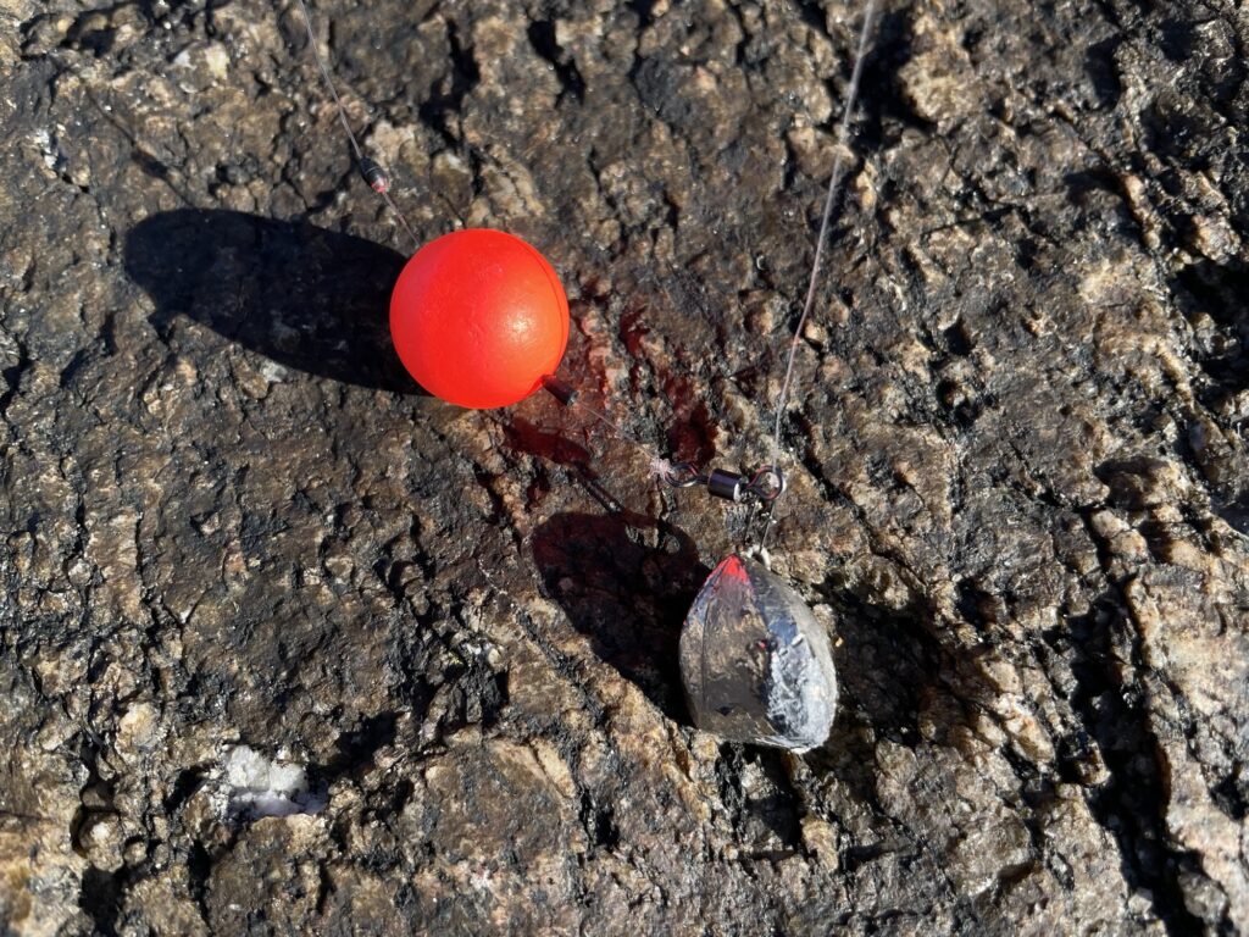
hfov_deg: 67.3
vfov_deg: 53.1
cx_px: 624
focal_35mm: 26
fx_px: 938
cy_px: 468
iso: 32
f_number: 1.6
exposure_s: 1/1221
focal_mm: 4.2
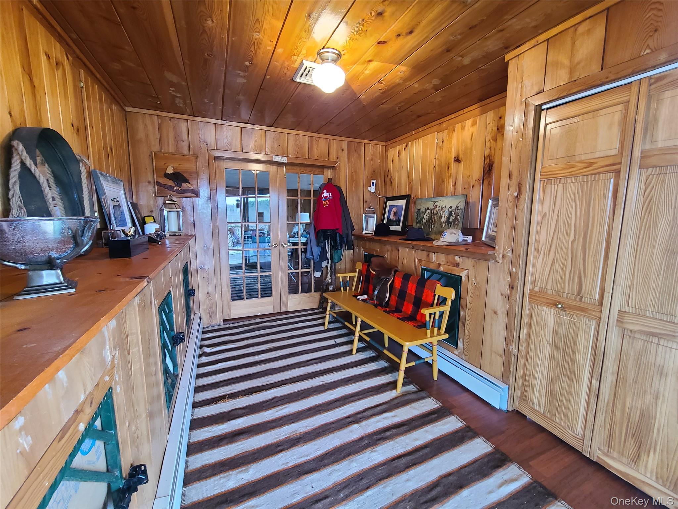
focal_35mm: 13
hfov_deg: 106.2
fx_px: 255
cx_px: 339
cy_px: 254
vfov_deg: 89.9
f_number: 2.2
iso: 400
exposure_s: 1/30
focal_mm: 2.2
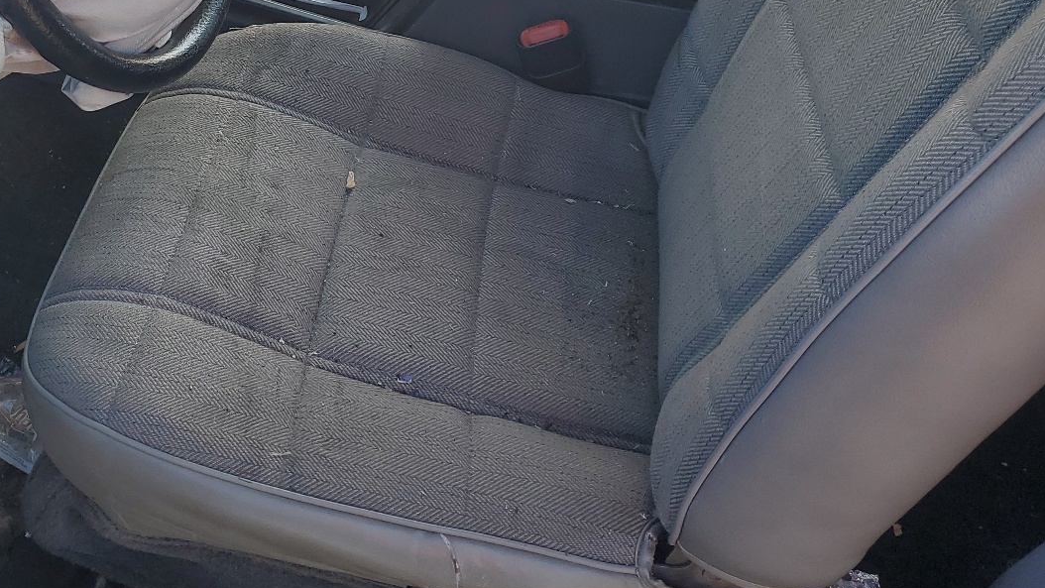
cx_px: 286
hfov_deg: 46.0
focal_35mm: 43
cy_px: 77
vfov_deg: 26.9
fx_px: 1192
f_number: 1.5
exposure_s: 1/476
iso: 50
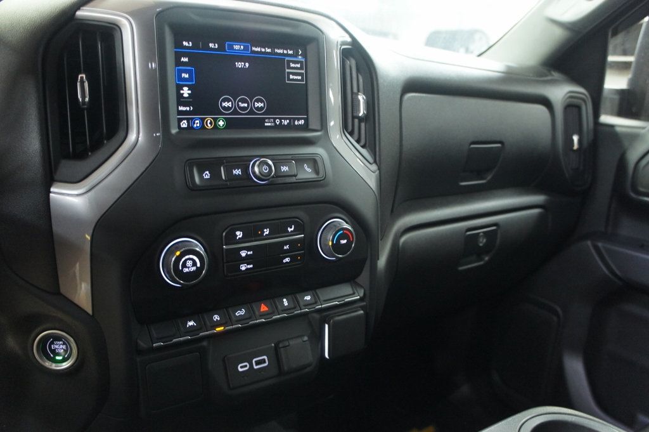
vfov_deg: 47.9
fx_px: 486
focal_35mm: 27
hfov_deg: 67.4
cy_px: 216
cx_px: 324
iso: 1600
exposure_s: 1/13
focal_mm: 18
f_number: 3.5
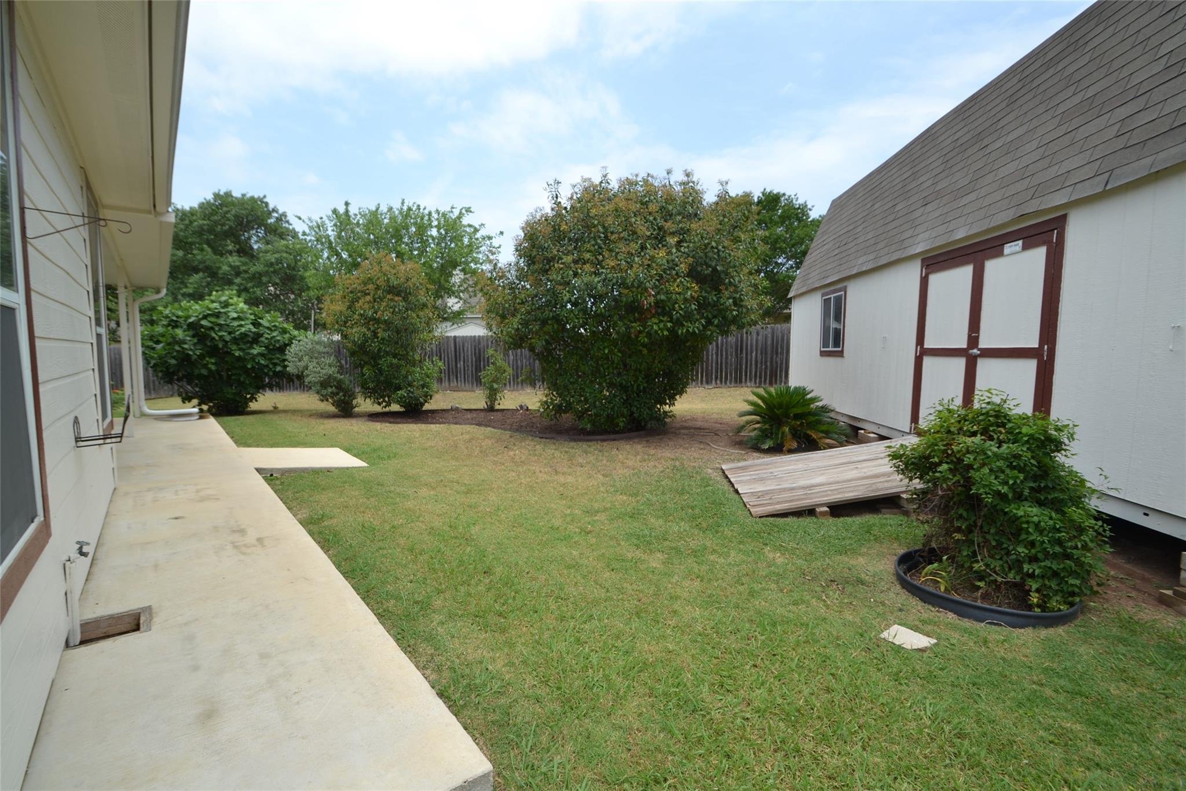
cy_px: 396
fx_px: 494
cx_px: 593
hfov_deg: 100.4
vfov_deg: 77.3
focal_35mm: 15
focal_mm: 10
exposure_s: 1/320
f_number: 6.3
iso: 100
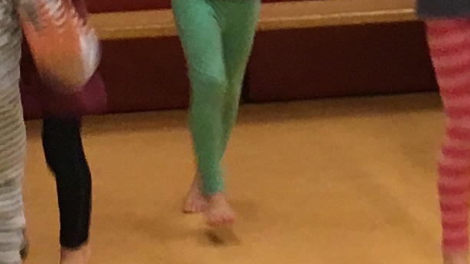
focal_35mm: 207
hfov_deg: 10.4
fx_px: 2580
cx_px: 404
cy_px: -154
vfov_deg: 5.8
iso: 100
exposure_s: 1/33
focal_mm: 4.15
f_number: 2.2
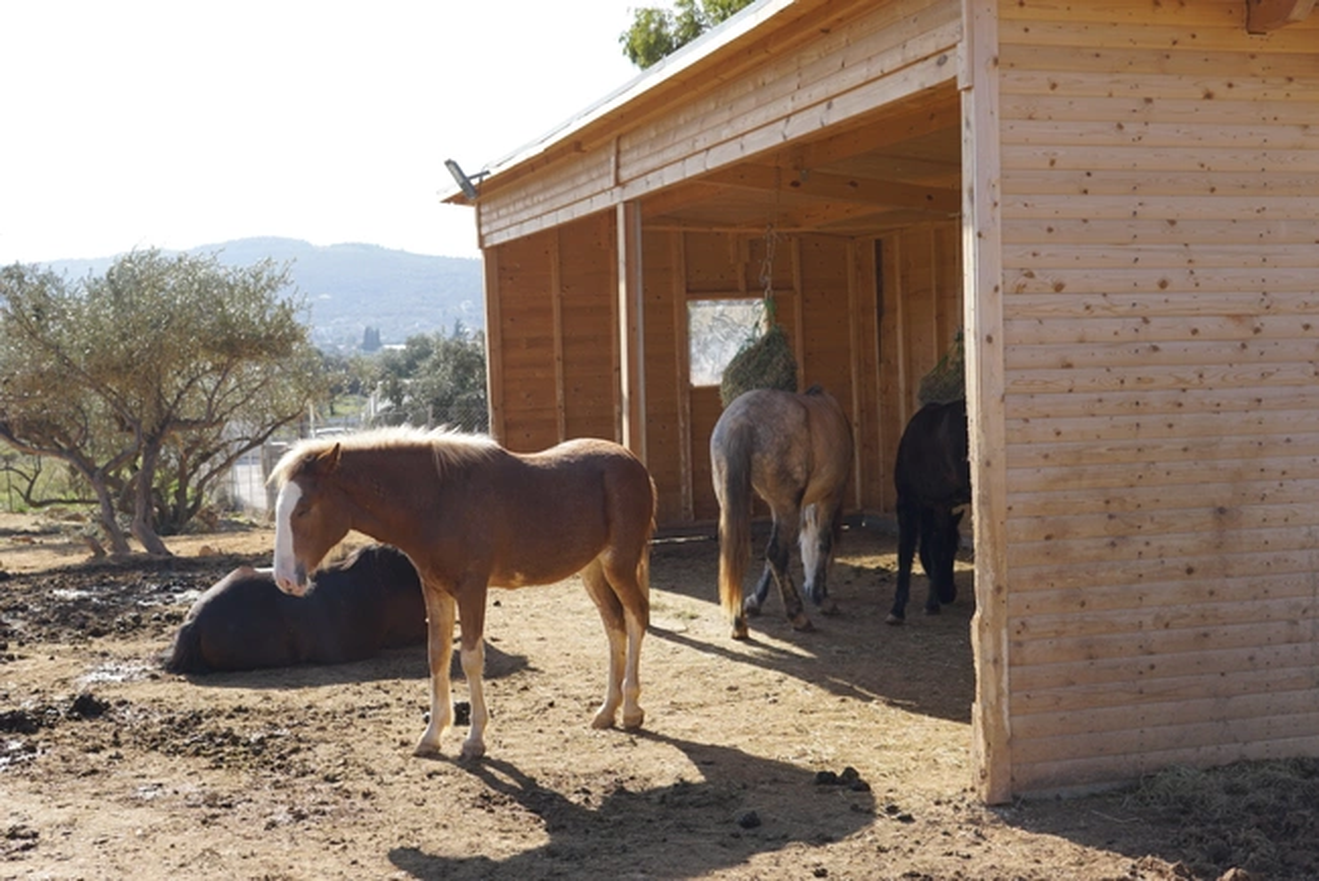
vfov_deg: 29.9
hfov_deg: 43.6
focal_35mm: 45
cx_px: 660
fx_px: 1649
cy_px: 440
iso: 100
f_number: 5
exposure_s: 1/320
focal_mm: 30
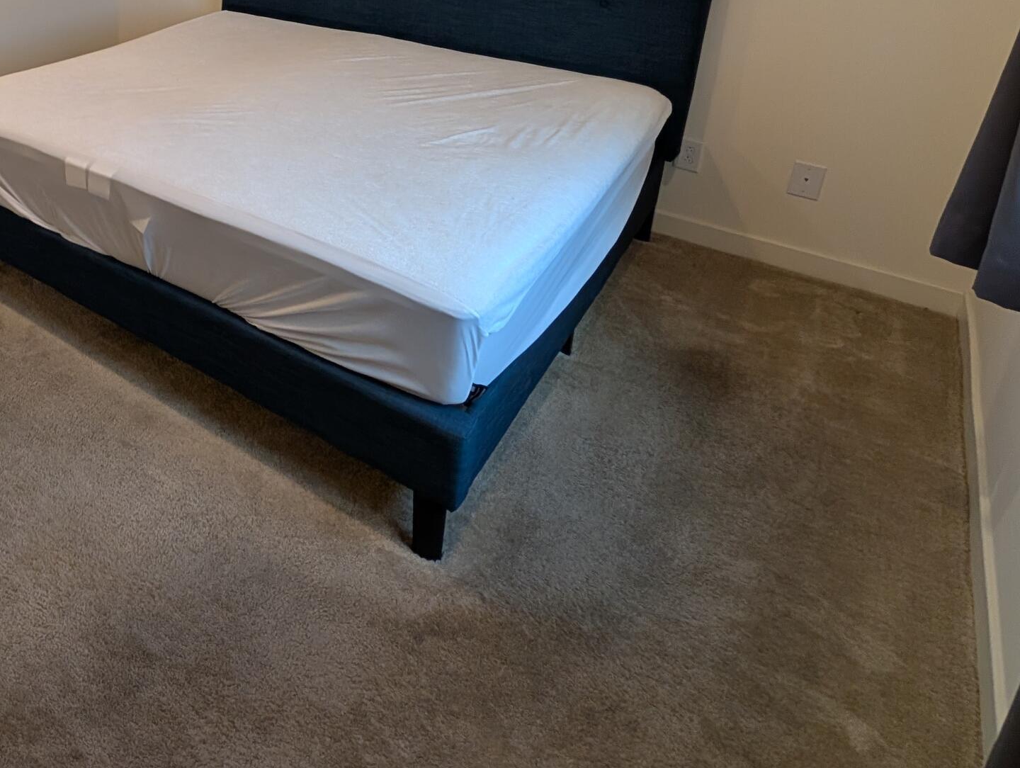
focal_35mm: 25
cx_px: 31
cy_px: 27
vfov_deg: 47.2
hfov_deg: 55.7
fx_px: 738
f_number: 1.7
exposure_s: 1/120
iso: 124
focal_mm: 2.02
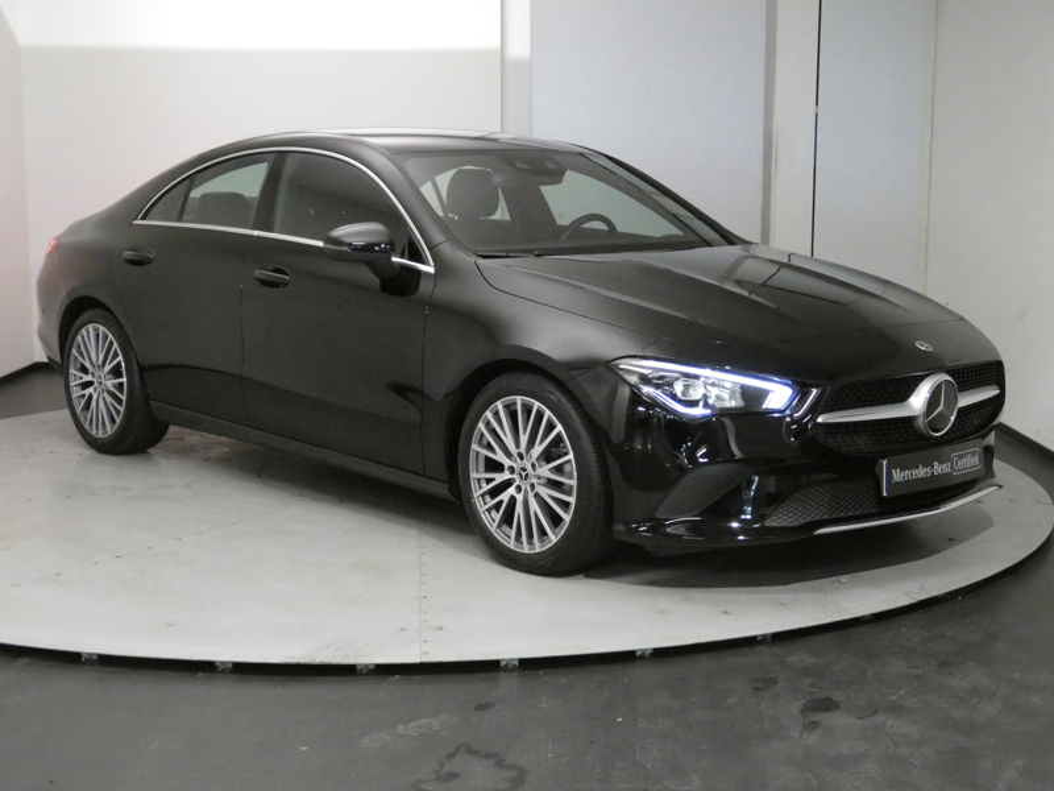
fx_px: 1522
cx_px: 527
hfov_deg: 38.2
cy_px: 396
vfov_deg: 29.1
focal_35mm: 50
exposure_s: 1/60
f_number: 3.9
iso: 1600
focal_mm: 9
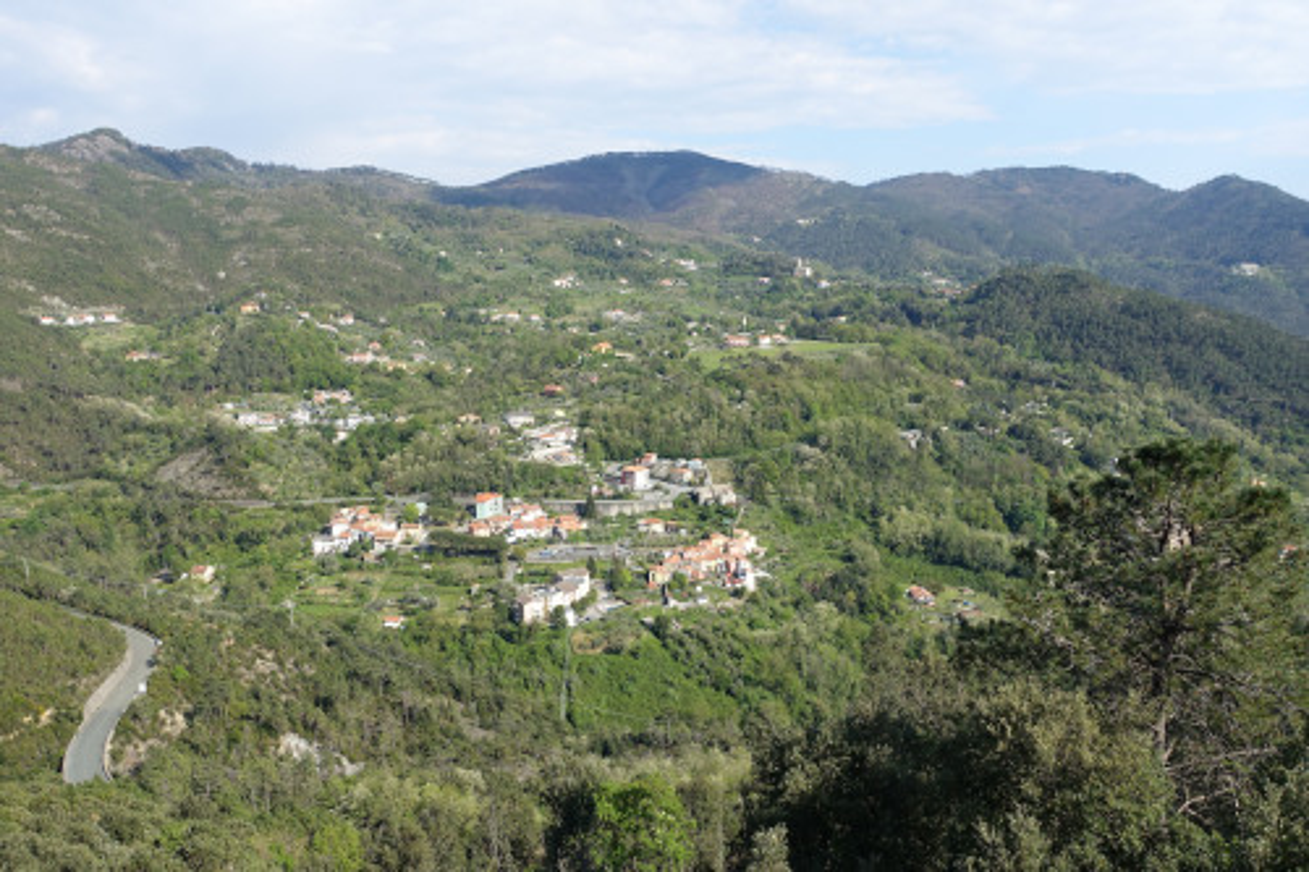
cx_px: 654
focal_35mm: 29
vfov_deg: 44.9
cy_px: 436
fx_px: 1054
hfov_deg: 63.7
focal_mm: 10.6
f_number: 5.6
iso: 125
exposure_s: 1/400
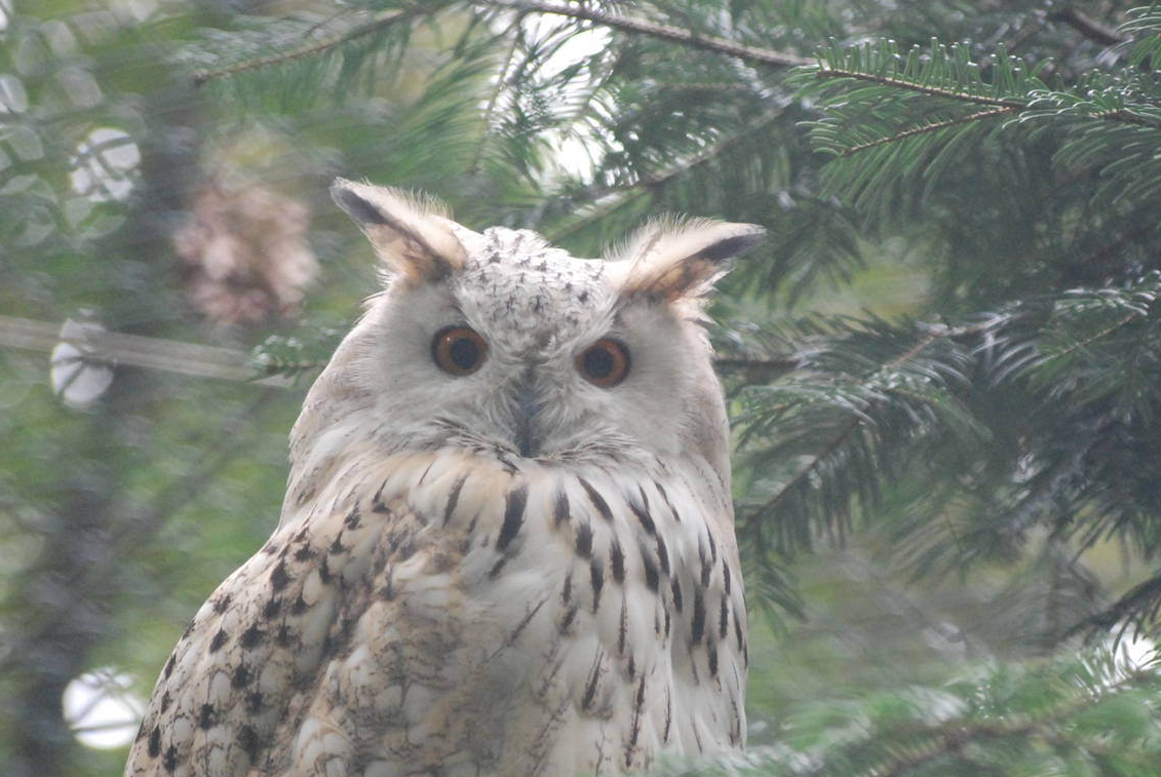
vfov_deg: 3.3
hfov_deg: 5.0
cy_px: 492
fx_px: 13357
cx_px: 704
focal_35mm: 414
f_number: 5
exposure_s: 1/160
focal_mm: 195
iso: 1600
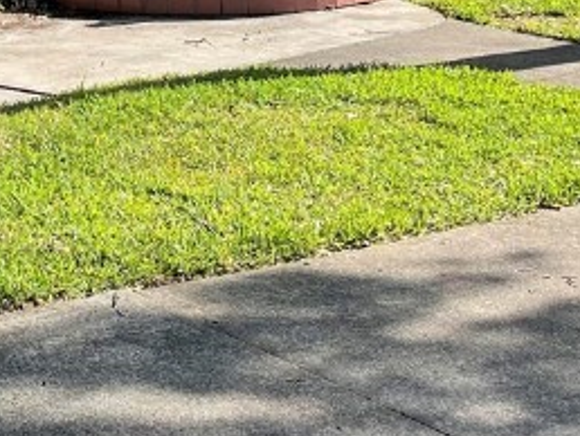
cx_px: 58
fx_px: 1727
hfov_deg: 18.7
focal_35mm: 103
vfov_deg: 13.4
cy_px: -256
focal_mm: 5.1
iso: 32
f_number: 1.6
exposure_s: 1/1739
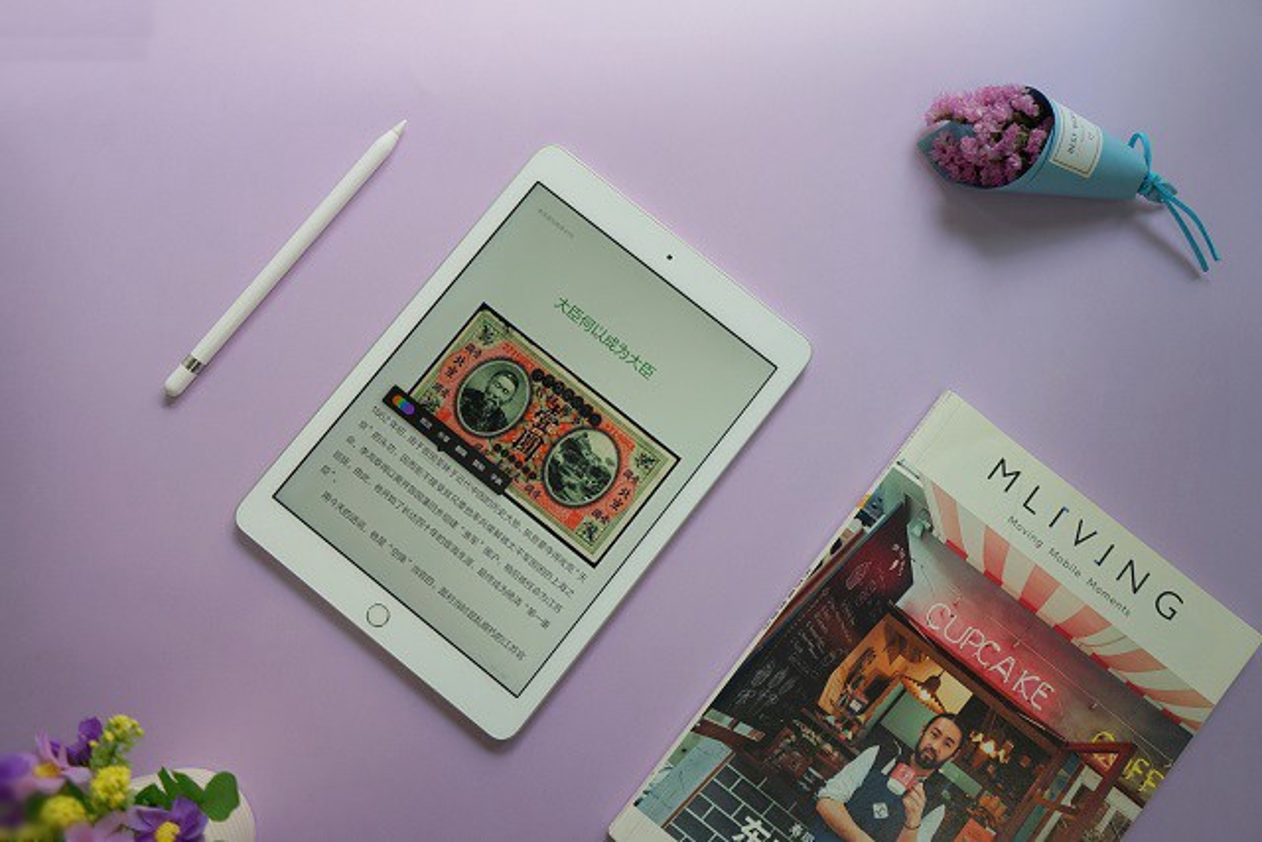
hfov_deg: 65.5
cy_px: 421
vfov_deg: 46.4
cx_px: 631
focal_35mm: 28
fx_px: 982
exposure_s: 1/60
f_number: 3.5
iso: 100
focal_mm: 28
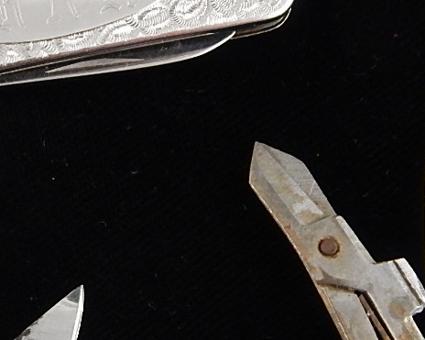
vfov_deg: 12.1
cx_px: 14
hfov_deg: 14.8
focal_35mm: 128
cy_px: 172
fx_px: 1610
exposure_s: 1/40
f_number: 3.4
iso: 400
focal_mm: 6.8
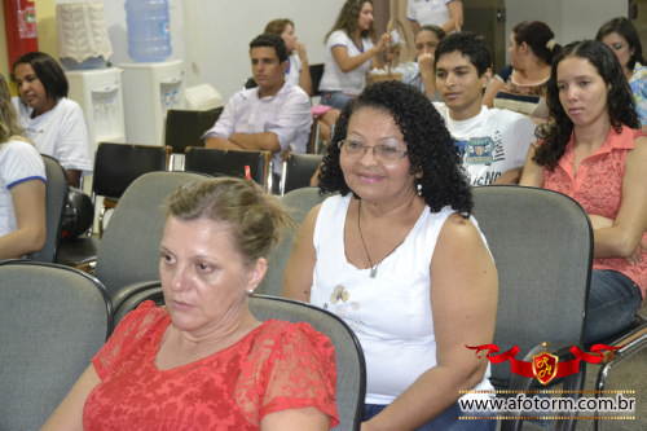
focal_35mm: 60
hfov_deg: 33.4
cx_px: 324
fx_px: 1078
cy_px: 216
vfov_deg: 22.6
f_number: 4.5
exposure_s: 1/60
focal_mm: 40
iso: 2500
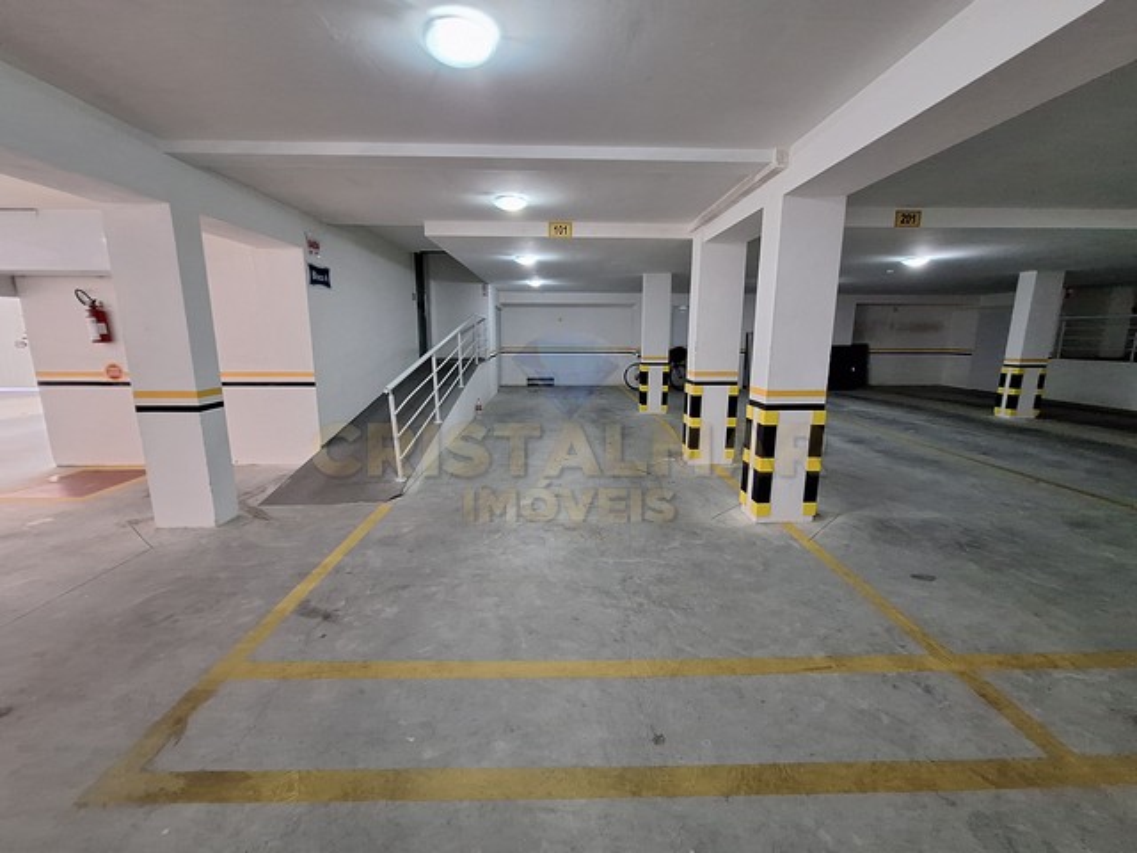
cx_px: 568
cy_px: 426
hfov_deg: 106.2
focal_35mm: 13
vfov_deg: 89.9
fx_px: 427
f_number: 2.2
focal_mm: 1.74
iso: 250
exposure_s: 1/24
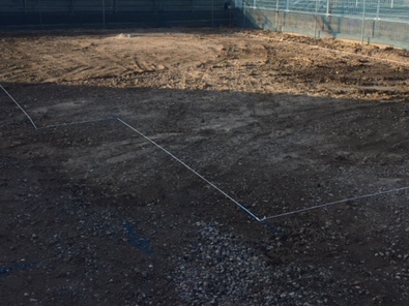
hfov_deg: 40.4
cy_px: 80
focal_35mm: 47
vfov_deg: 30.4
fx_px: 555
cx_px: 221
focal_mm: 4.15
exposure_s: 1/1014
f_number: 2.2
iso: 32
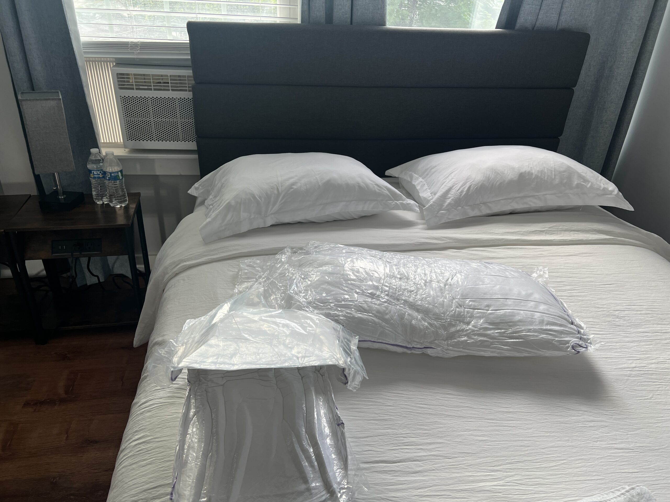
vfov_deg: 53.1
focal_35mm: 26
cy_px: 251
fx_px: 503
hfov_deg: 67.3
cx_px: 335
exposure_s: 1/175
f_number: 1.5
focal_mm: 5.7
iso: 40
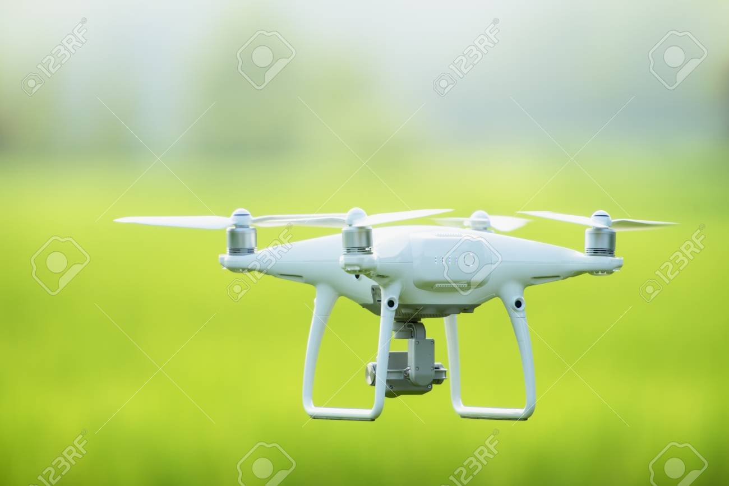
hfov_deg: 5.2
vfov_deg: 3.4
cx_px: 364
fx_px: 8100
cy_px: 243
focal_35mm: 400
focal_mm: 400
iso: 400
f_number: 5.6
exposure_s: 1/1600
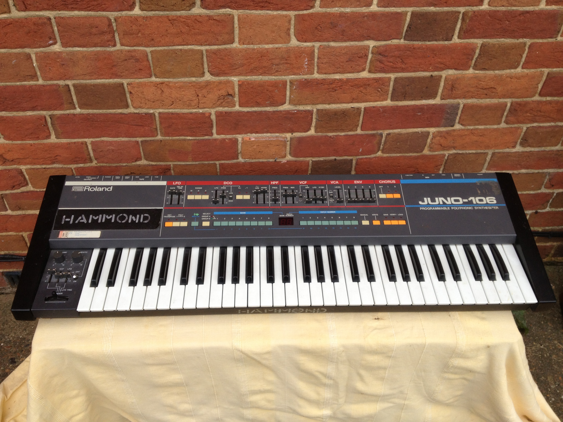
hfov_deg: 52.6
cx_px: 282
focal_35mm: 35
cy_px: 211
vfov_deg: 40.7
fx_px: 569
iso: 50
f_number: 2.4
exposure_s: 1/152
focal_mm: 4.28
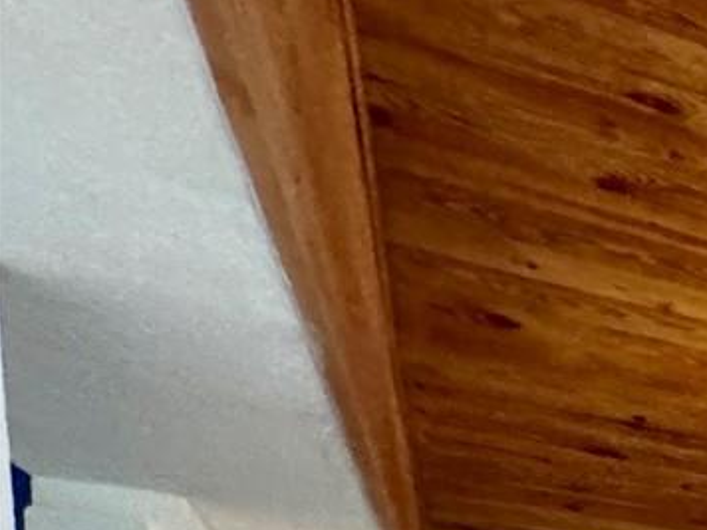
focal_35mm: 63
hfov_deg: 16.6
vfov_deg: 18.0
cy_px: 983
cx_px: 1585
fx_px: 1287
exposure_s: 1/60
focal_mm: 2.22
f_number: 2.2
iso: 800
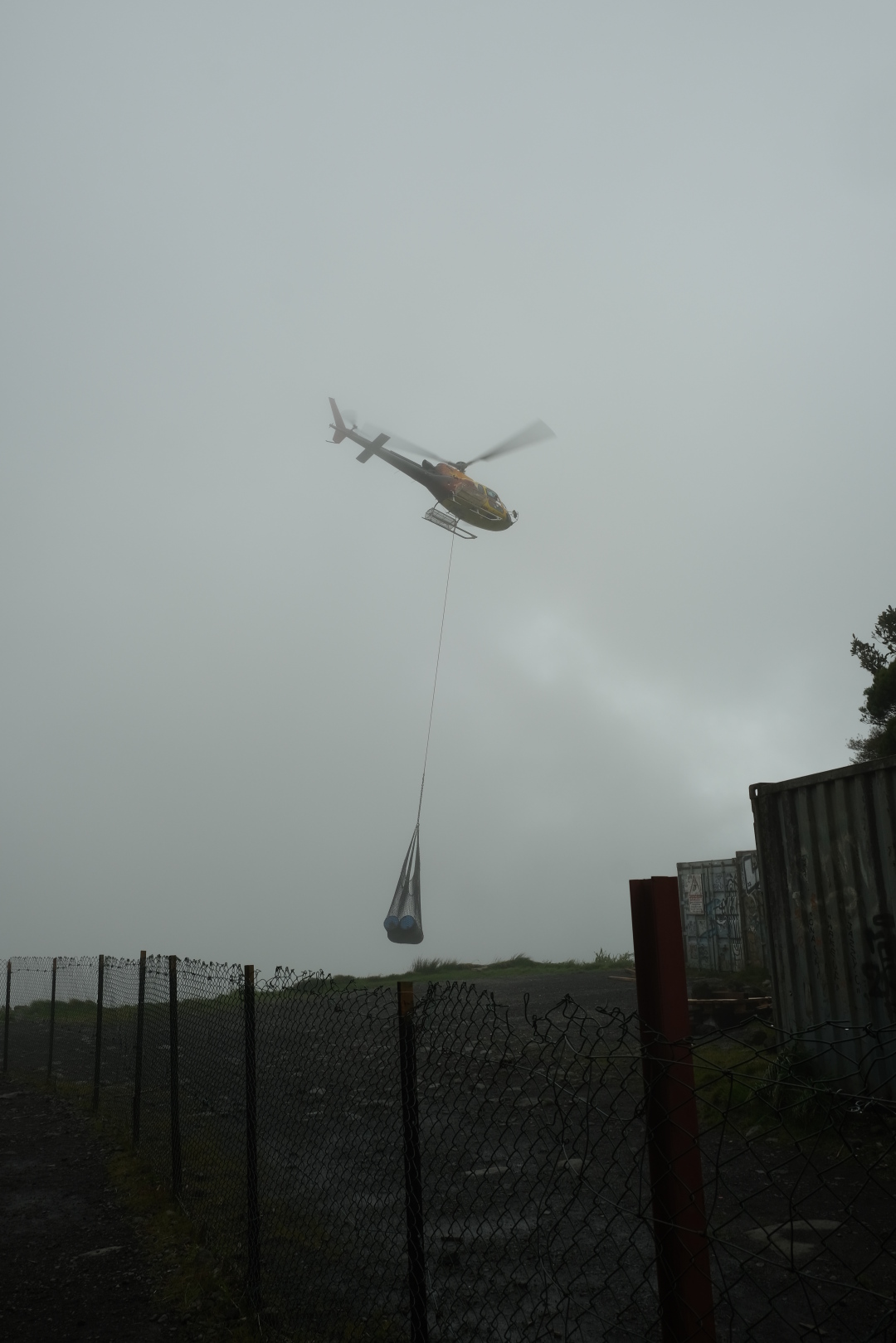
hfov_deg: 47.9
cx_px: 448
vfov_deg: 67.4
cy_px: 672
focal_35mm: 27
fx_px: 1008
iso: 160
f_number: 10
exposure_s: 1/150
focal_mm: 18
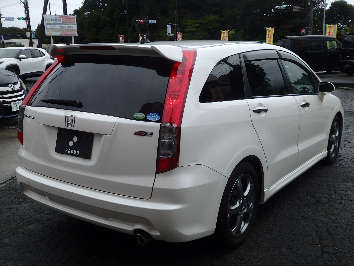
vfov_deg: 38.7
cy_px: 133
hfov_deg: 50.1
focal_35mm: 37
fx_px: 378
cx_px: 177
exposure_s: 1/500
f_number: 3.6
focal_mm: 6.6
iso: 125
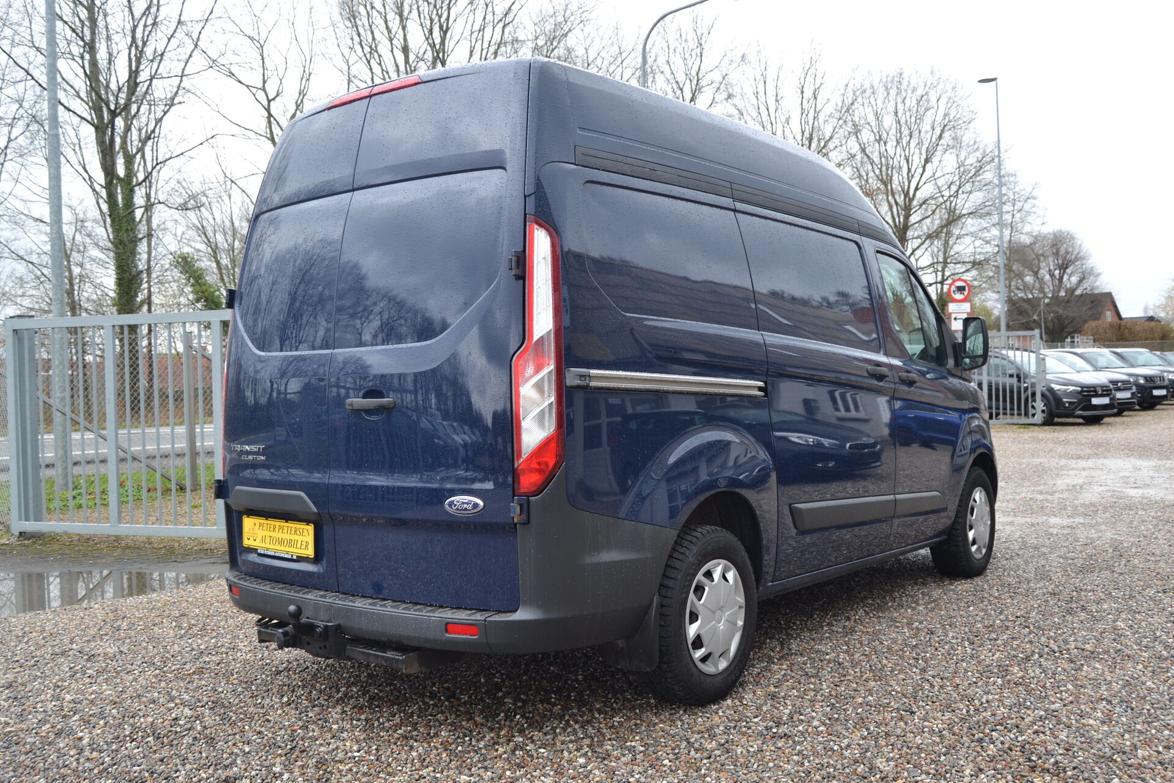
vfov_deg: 40.0
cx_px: 587
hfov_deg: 57.2
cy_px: 392
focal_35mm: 33
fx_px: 1076
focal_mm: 22
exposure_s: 1/125
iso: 140
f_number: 5.6
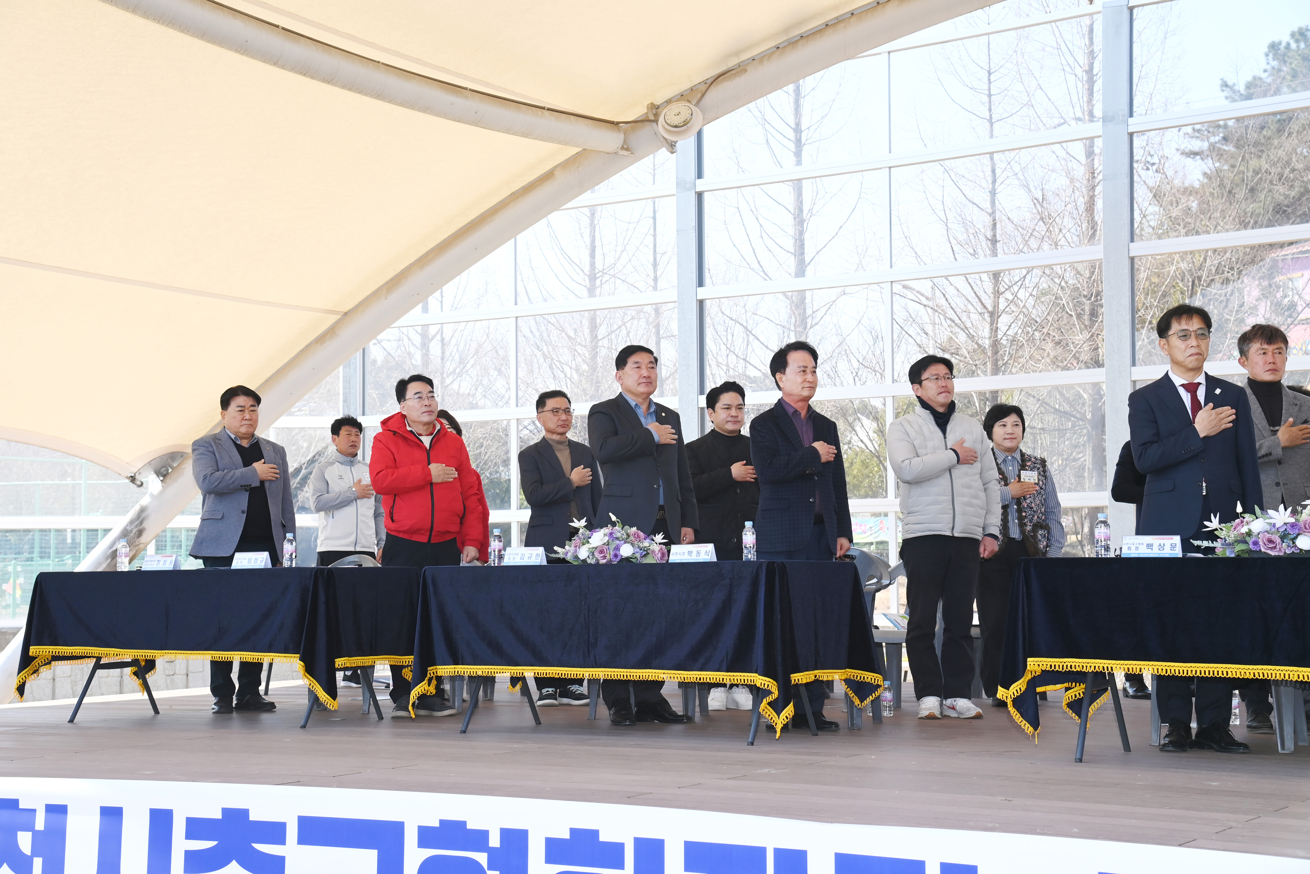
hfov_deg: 38.2
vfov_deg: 26.0
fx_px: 1892
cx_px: 655
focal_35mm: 52
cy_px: 437
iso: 400
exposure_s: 1/640
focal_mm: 52
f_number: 7.1
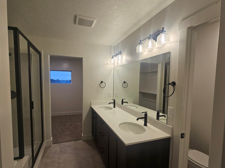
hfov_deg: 94.4
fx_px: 104
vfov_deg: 78.0
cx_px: 106
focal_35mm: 16
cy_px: 89
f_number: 2.2
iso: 64
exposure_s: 1/120
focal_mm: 2.2
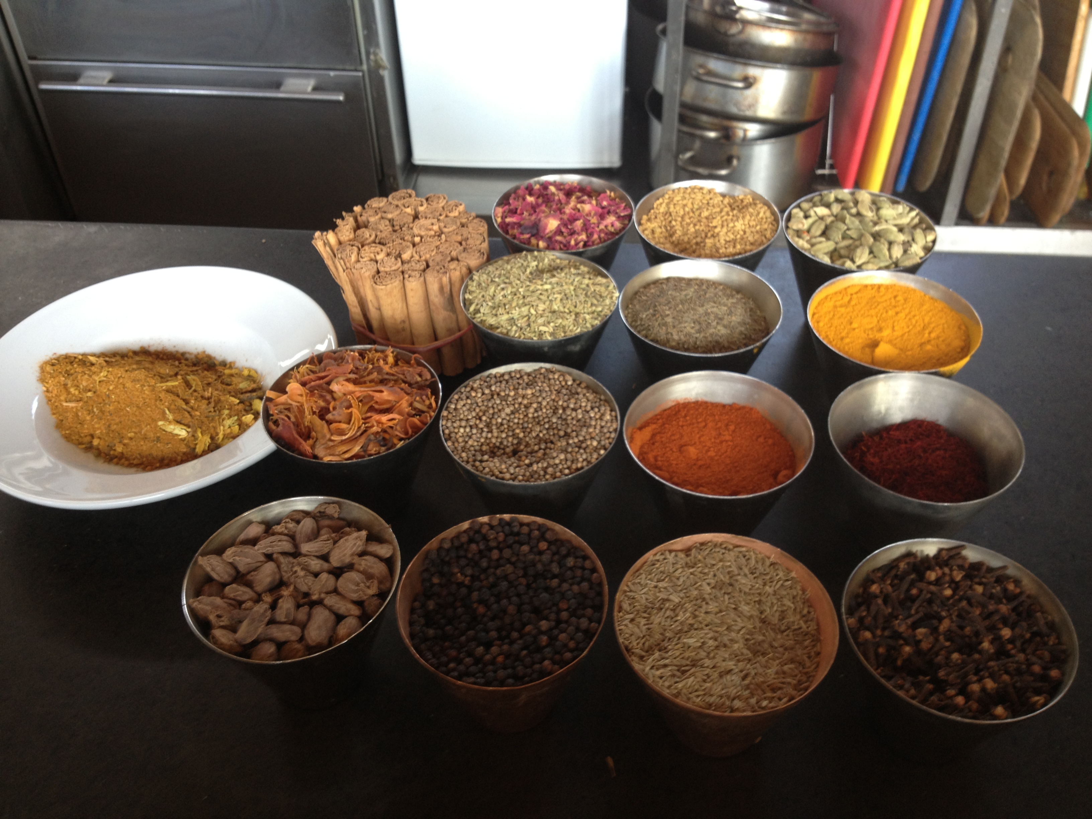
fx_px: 1104
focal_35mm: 35
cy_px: 410
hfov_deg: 52.6
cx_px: 546
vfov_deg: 40.7
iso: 50
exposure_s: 1/24
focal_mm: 4.28
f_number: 2.4
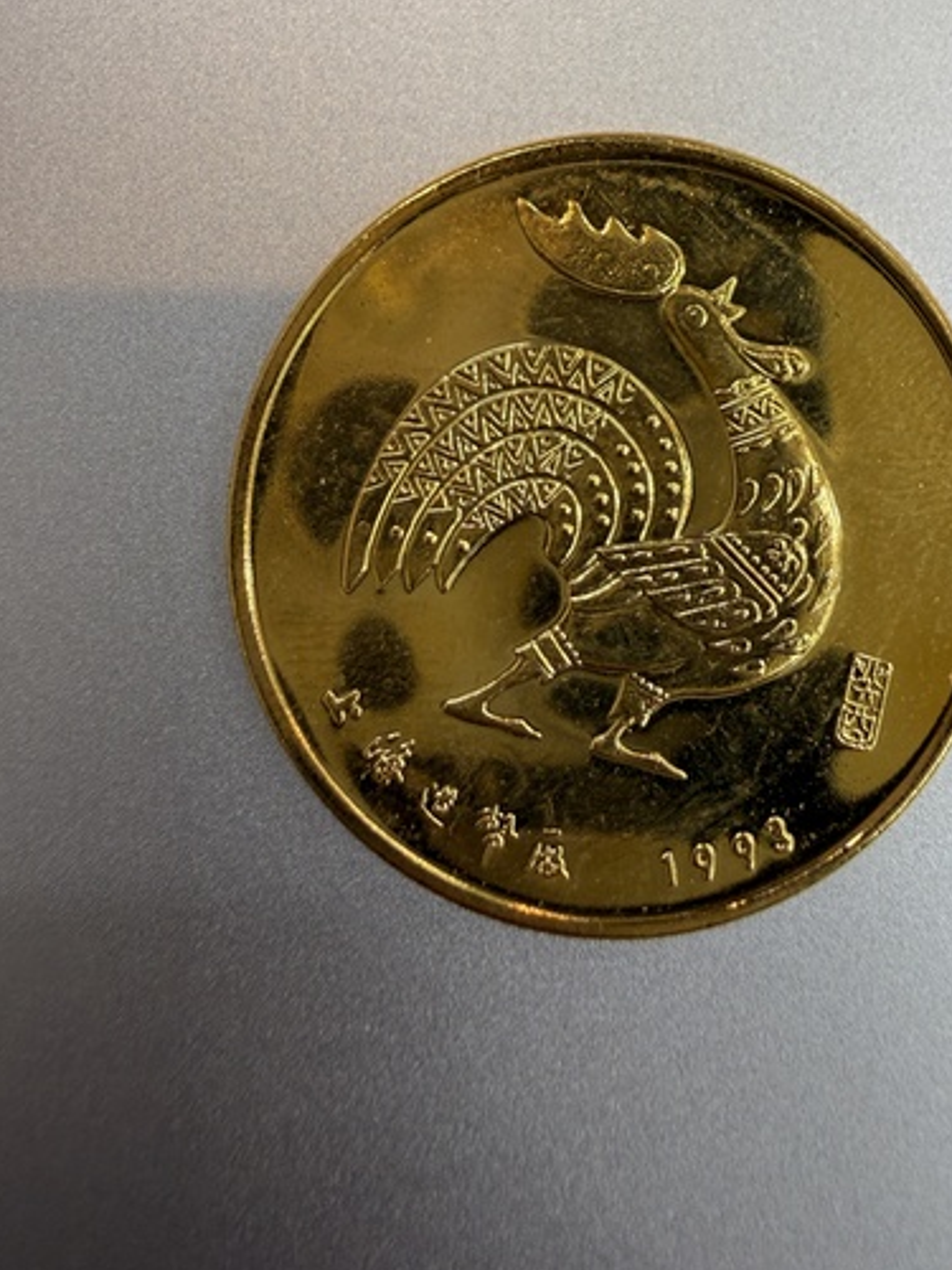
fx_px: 1173
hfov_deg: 43.7
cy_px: 465
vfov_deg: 56.0
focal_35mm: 32
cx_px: 619
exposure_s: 1/99
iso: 50
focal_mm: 2.22
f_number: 2.2
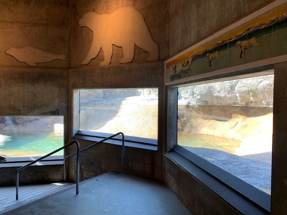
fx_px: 216
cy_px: 108
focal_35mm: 26
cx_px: 144
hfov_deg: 67.3
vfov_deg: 53.1
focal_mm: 4.25
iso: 64
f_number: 1.8
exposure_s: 1/120
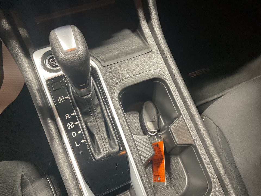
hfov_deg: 61.7
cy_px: 98
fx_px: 219
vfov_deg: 48.2
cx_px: 130
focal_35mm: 29
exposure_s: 1/50
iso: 160
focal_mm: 3
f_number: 1.8
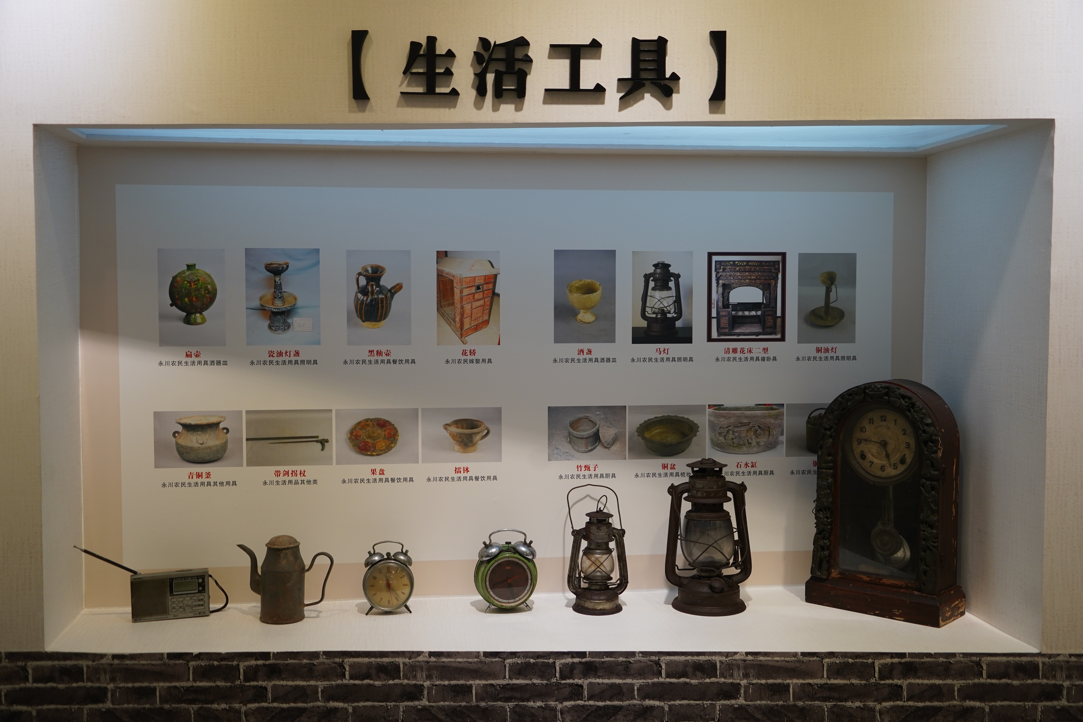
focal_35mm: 36
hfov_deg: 53.1
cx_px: 542
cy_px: 361
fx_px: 1083
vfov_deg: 36.9
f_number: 4
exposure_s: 1/160
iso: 640
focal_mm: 36
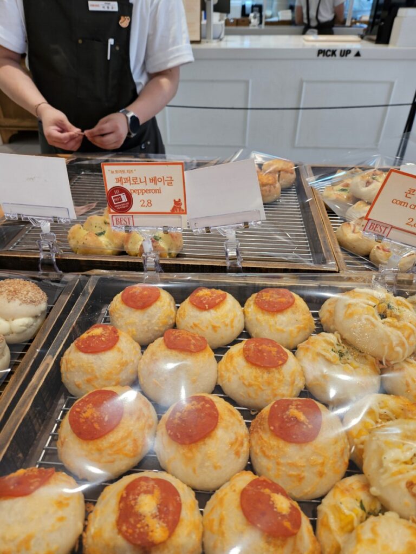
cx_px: 208
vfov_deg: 73.9
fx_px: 369
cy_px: 277
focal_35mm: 23
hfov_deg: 58.9
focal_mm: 5.4
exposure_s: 1/120
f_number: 1.8
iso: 100
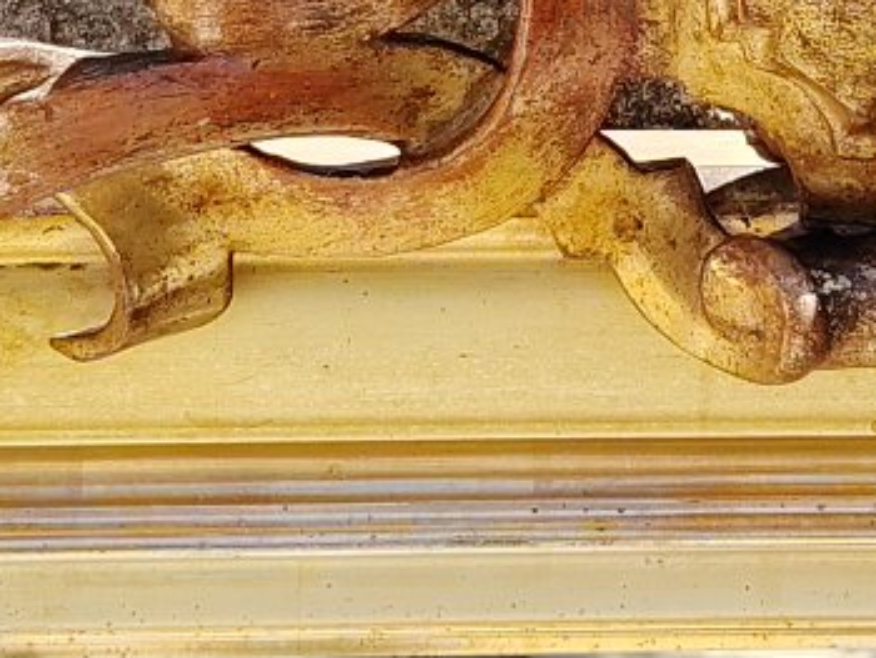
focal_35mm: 144
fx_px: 3647
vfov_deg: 10.1
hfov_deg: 13.6
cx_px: 693
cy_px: -248
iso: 100
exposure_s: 1/387
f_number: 1.75
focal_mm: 5.25
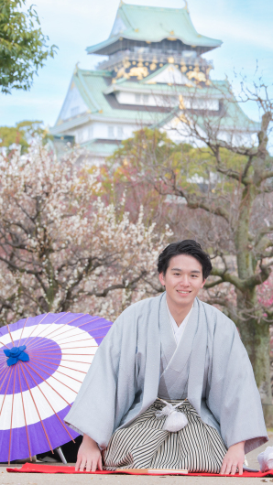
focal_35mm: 166
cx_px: 251
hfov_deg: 7.3
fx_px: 2137
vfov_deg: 13.0
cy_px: 242
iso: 500
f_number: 9
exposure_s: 1/200
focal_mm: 105
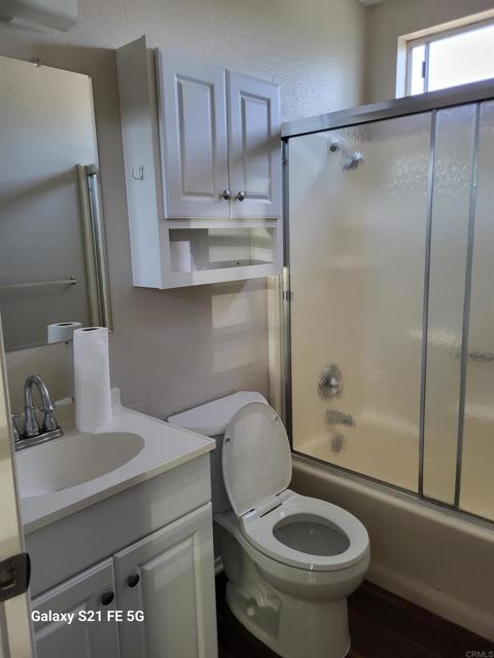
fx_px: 495
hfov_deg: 53.1
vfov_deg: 67.3
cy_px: 329
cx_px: 247
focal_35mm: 26
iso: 200
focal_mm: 5.4
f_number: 1.8
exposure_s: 1/120
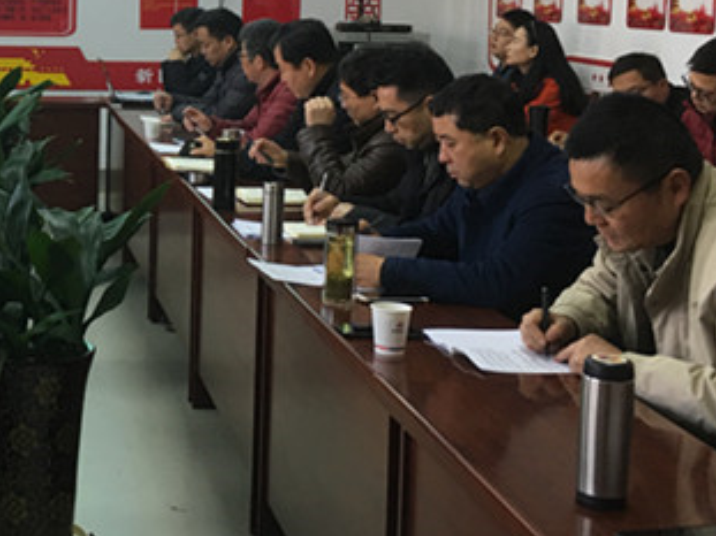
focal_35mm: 70
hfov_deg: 26.4
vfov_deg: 20.8
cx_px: 12
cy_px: 136
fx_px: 1447
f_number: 2.2
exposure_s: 1/17
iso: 32
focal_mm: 4.15
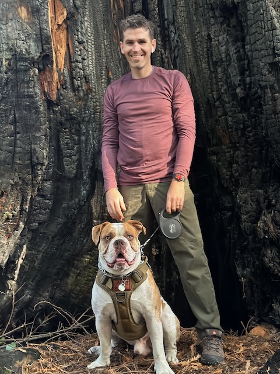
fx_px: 518
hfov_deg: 30.3
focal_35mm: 48
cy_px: 187
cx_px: 140
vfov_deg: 39.7
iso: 500
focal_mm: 6.86
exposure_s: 1/40
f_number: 1.78
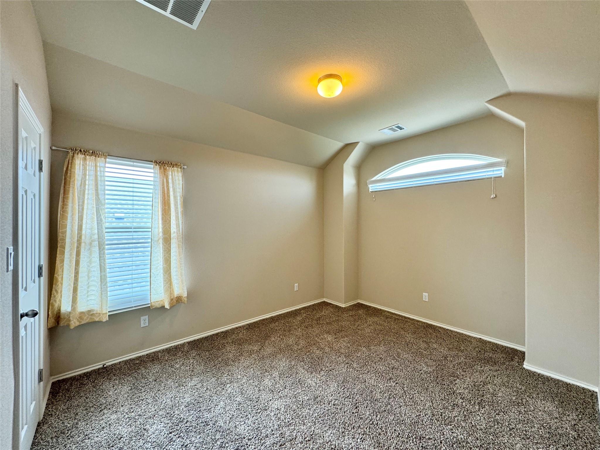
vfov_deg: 85.7
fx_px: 243
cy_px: 225
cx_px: 300
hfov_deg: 102.1
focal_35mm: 14
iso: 160
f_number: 2.2
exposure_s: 1/60
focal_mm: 2.22
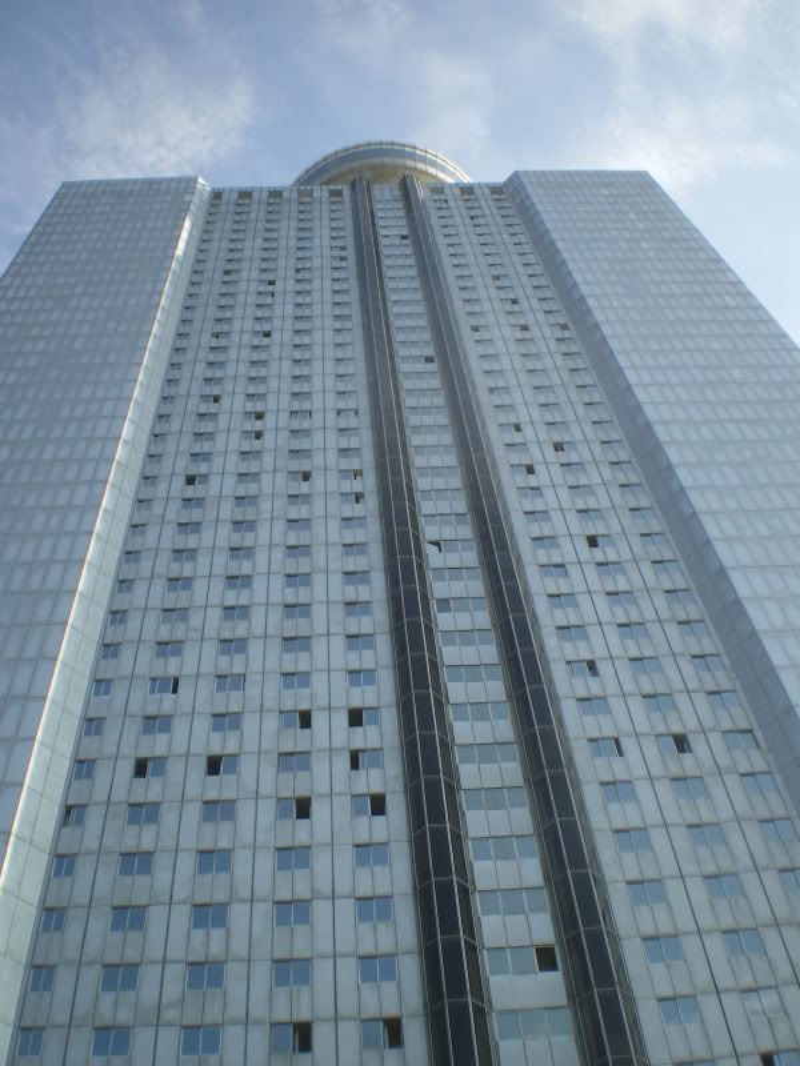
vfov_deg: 51.4
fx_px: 1109
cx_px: 400
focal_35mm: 36
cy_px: 533
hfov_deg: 39.7
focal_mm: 6.3
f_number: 4.6
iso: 50
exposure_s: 1/250
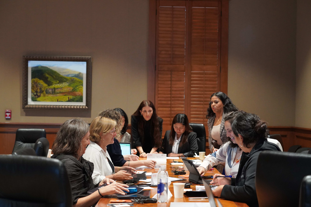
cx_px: 156
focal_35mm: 64
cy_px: 104
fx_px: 553
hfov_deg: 31.4
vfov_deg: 21.2
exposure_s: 1/160
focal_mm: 64
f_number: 4
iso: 6400
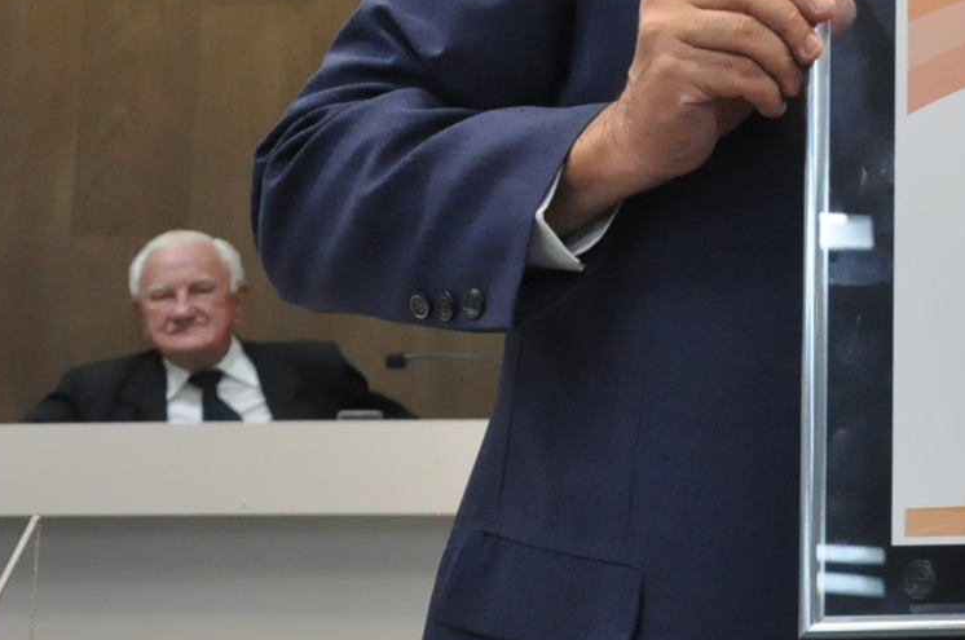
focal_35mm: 138
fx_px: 3694
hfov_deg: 14.3
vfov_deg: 9.8
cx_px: 1229
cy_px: -125
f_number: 6.3
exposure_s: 1/160
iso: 2000
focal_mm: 32
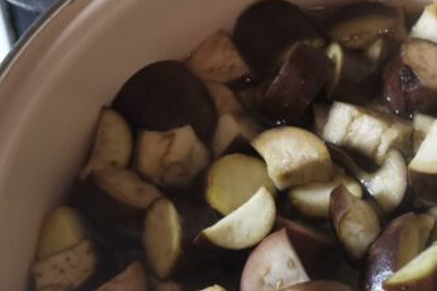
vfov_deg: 23.0
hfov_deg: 33.6
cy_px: 278
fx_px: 692
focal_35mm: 57
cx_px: 375
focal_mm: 4.75
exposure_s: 1/50
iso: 400
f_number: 1.8
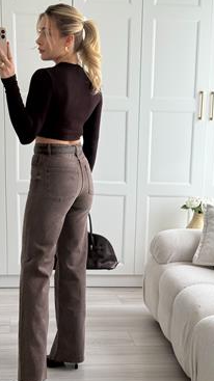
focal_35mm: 57
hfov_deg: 20.9
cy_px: 188
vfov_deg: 36.6
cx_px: 65
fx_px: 576
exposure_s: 1/121
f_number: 1.78
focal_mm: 6.76
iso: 80
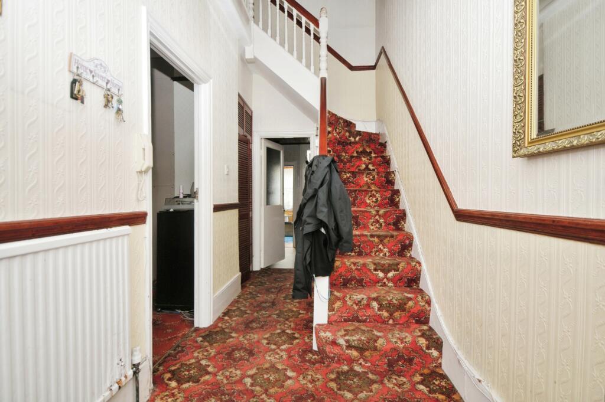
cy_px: 201
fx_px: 302
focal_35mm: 18
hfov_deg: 90.0
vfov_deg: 67.3
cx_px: 302
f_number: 5
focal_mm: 12
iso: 200
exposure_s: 1/60
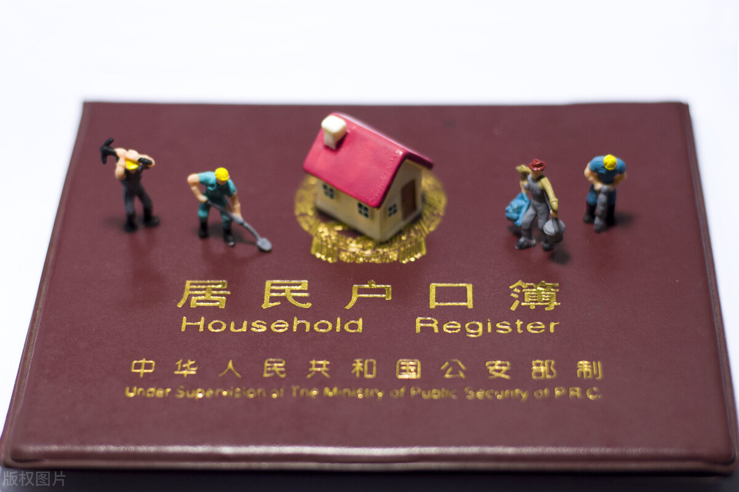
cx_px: 370
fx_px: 1538
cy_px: 246
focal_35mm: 75
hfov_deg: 27.0
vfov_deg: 18.2
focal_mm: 50
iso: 500
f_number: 2.8
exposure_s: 1/200
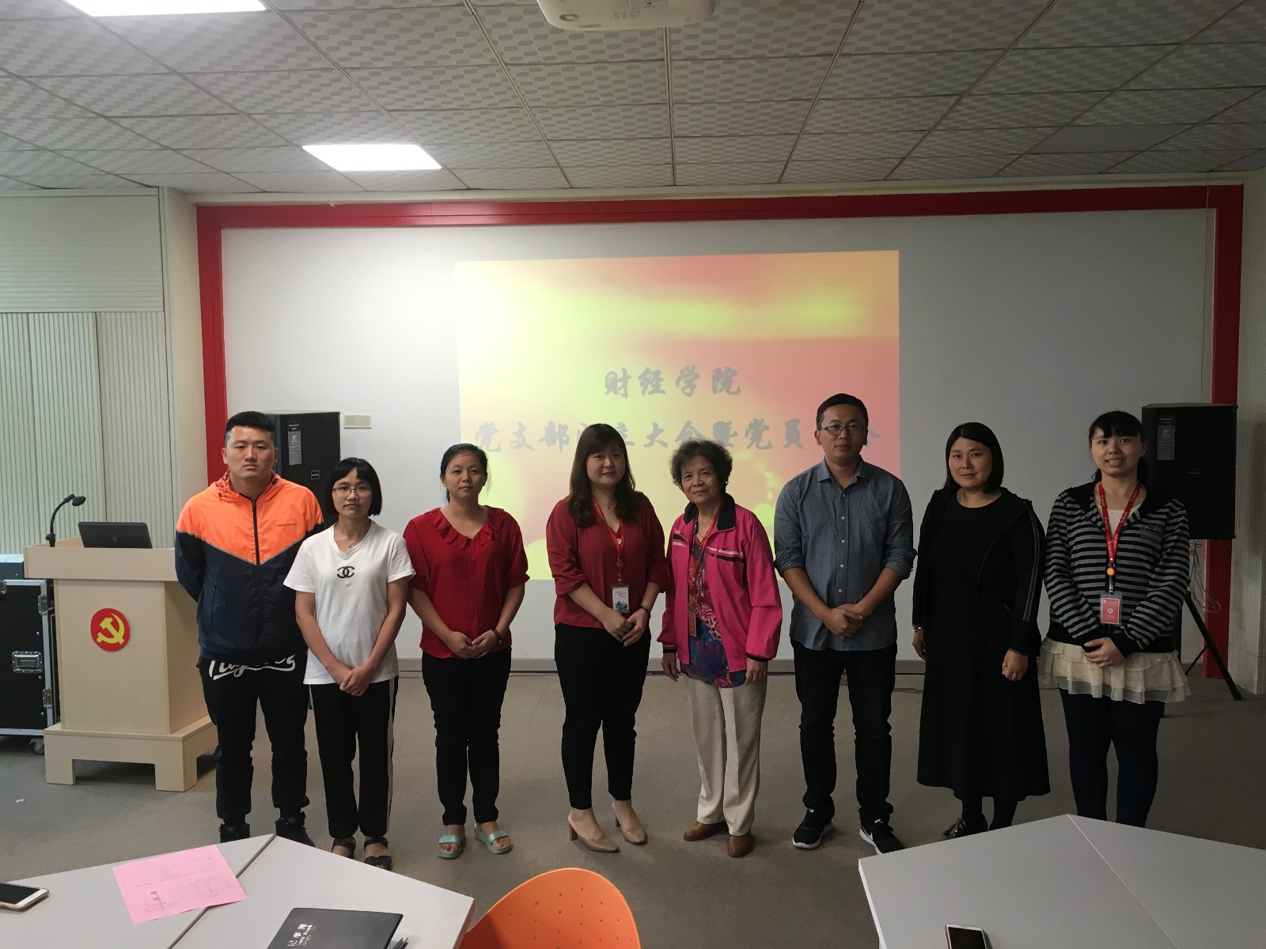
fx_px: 1061
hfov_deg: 61.7
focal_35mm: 29
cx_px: 633
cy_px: 474
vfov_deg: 48.2
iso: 80
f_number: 2.2
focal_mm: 4.15
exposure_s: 1/33
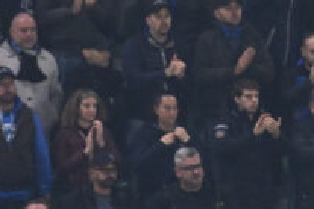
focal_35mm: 2963
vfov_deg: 0.5
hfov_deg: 0.7
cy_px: 149
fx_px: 25842
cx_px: 552
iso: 4000
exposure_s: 1/125
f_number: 7.1
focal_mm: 600
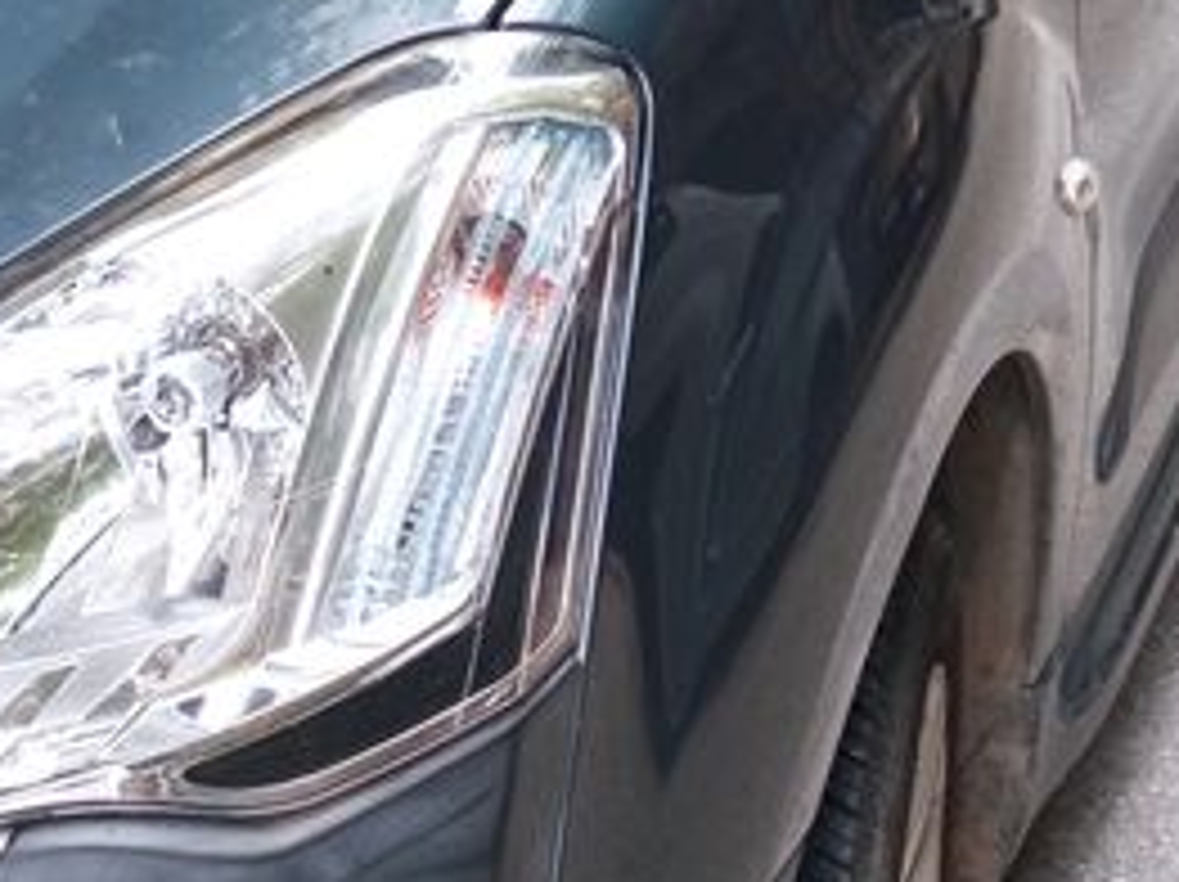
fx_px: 2246
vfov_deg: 22.2
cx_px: 202
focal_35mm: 66
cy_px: 360
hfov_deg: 28.7
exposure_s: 1/50
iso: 123
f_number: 2.2
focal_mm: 3.79
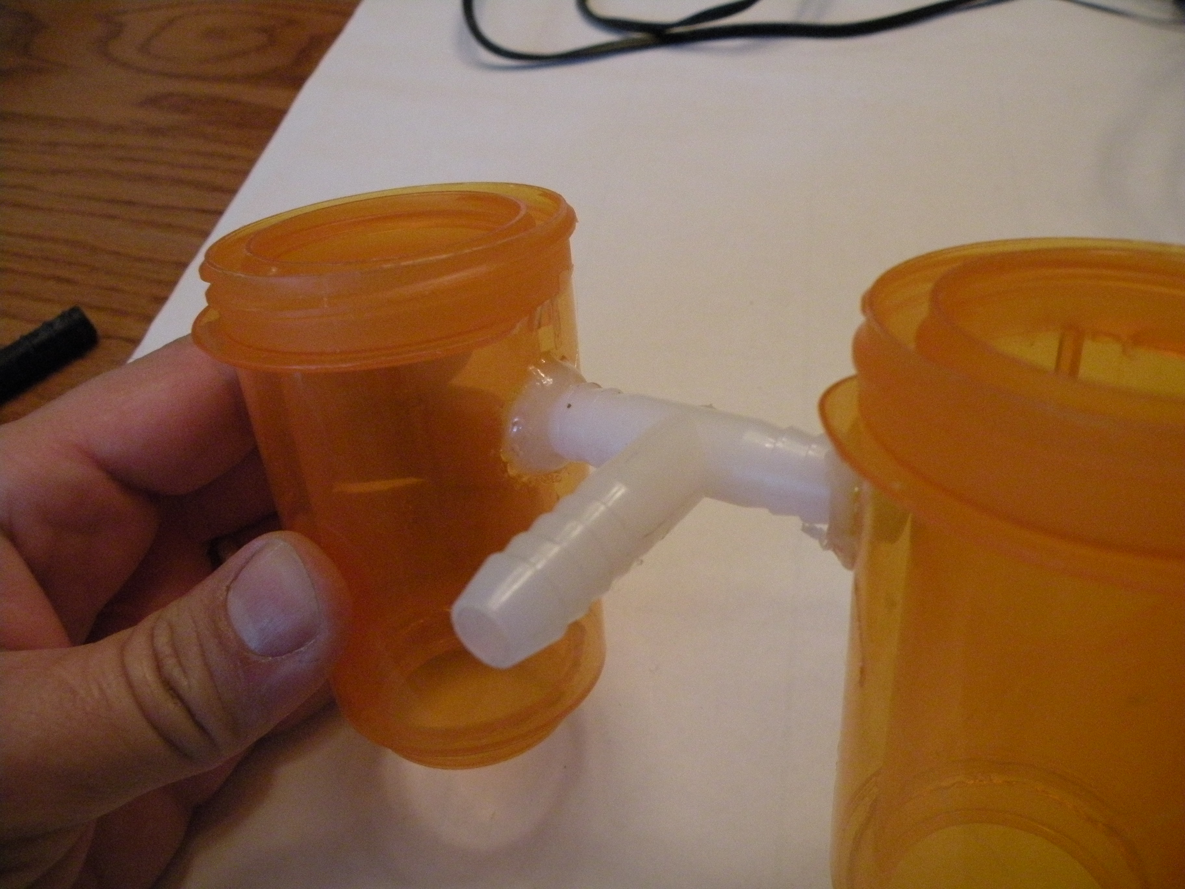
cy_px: 444
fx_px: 924
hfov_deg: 65.3
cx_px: 592
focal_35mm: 27
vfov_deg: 51.4
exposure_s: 1/41.6
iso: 400
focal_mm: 4.7
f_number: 2.8
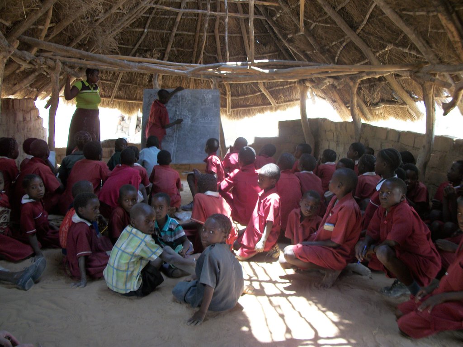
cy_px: 174
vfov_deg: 44.2
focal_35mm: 32
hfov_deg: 56.8
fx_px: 428
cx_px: 232
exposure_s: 1/80
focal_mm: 5.7
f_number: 2.9
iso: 80
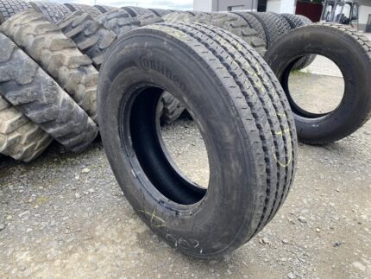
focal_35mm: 26
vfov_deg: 53.1
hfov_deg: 67.3
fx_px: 279
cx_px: 186
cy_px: 140
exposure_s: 1/268
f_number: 1.8
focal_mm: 4.25
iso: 32
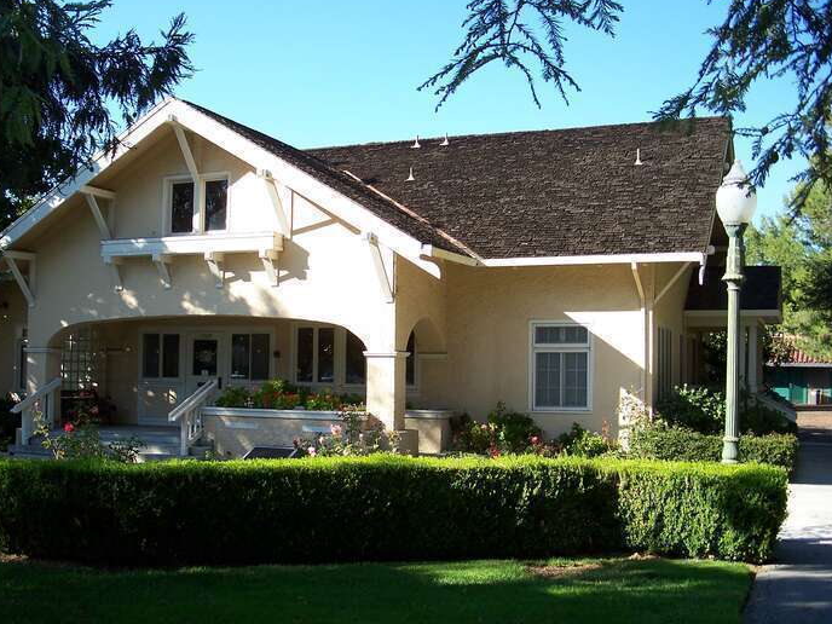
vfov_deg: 33.6
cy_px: 348
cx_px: 351
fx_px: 1034
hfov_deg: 43.7
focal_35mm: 43
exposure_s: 1/320
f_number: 2.8
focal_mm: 7.8
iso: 64
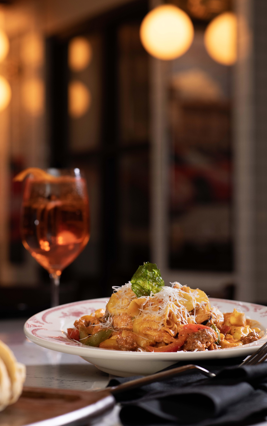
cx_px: 138
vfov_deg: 23.8
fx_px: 1013
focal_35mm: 87
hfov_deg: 15.0
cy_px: 214
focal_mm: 85
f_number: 5.6
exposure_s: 1/250
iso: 640
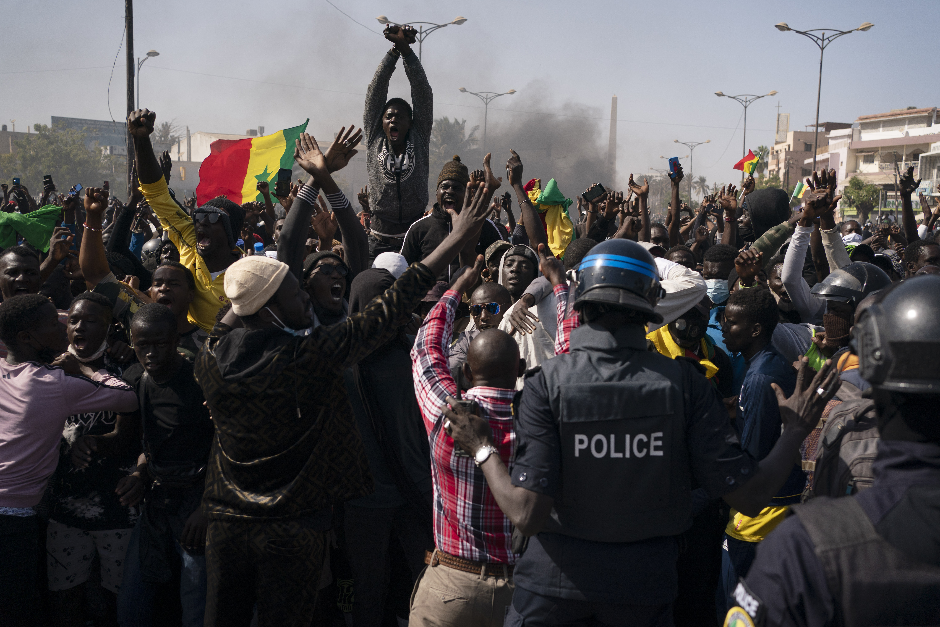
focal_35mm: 35
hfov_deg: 54.4
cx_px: 470
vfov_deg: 37.9
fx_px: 914
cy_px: 314
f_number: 4.5
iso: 200
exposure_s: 1/2500
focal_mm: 35
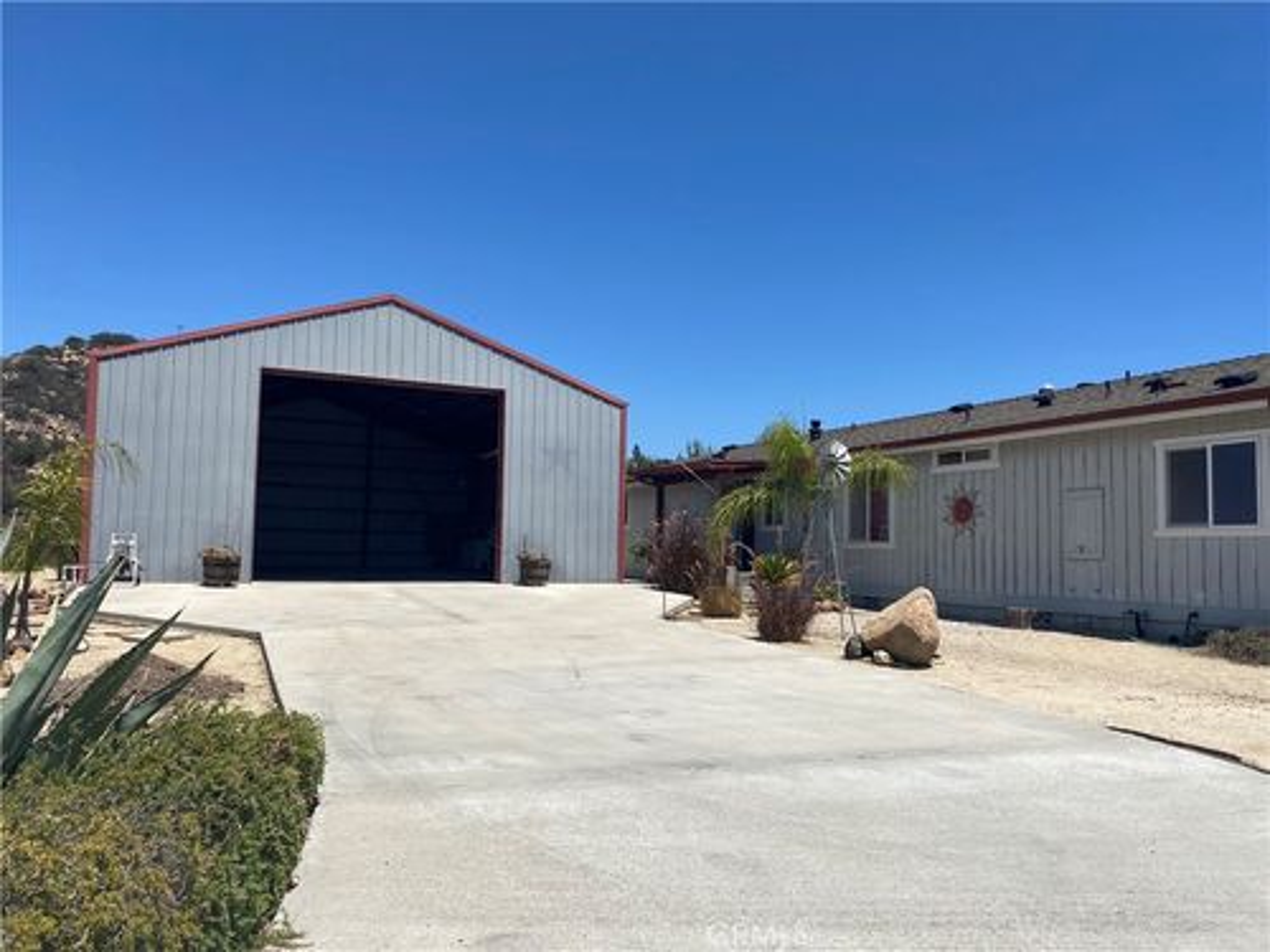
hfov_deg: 67.3
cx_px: 635
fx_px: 954
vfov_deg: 53.1
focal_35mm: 26
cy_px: 476
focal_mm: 4.25
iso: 32
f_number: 1.8
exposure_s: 1/4115
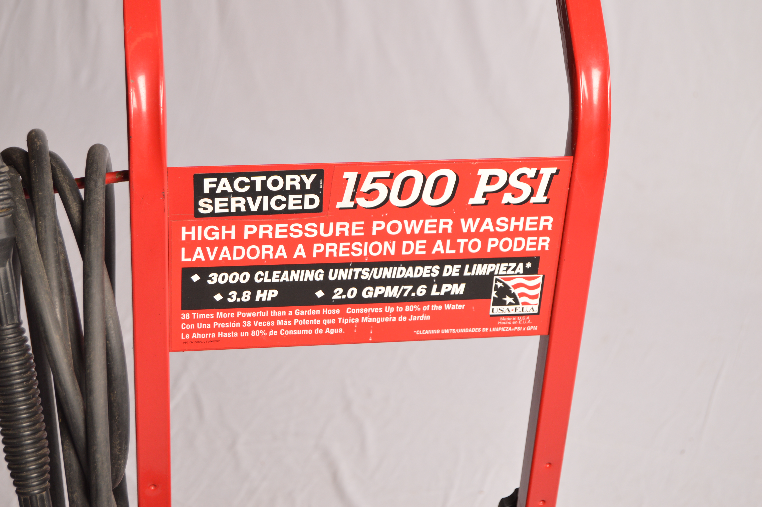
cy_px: 254
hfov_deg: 26.0
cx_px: 381
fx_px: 1650
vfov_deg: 17.5
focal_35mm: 78
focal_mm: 52
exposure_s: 1/160
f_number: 5.6
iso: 200
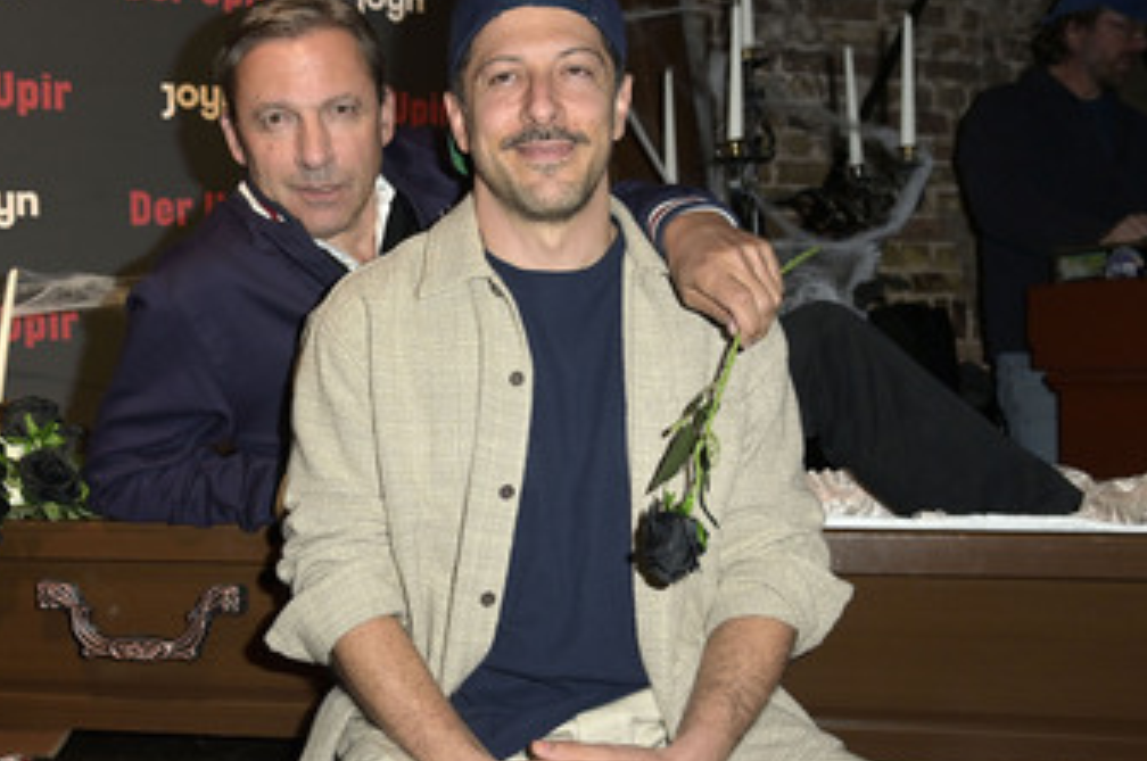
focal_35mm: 43
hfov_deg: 44.9
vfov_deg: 31.1
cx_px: 391
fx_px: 1368
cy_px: 413
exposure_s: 1/160
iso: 1250
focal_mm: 32
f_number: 5
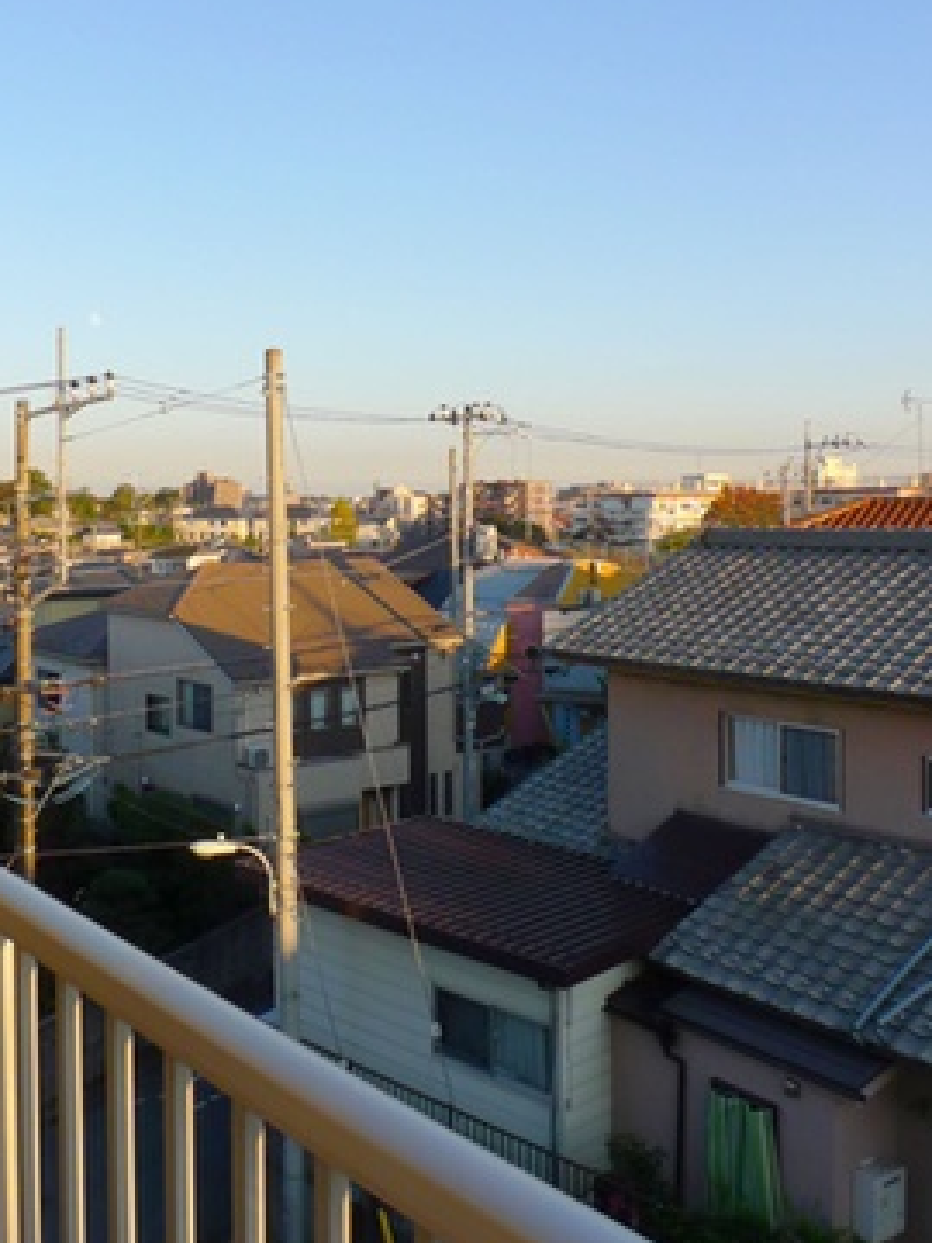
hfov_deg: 39.8
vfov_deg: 52.0
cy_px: 459
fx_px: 1256
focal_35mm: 35
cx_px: 257
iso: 80
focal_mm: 3.9
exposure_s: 1/400
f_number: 3.5
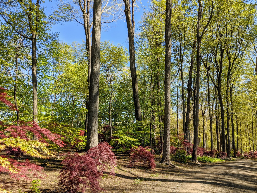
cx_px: 137
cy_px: 98
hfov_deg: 61.6
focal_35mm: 29
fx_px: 215
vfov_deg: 48.2
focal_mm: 4.38
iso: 63
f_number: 1.73
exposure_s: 1/1675
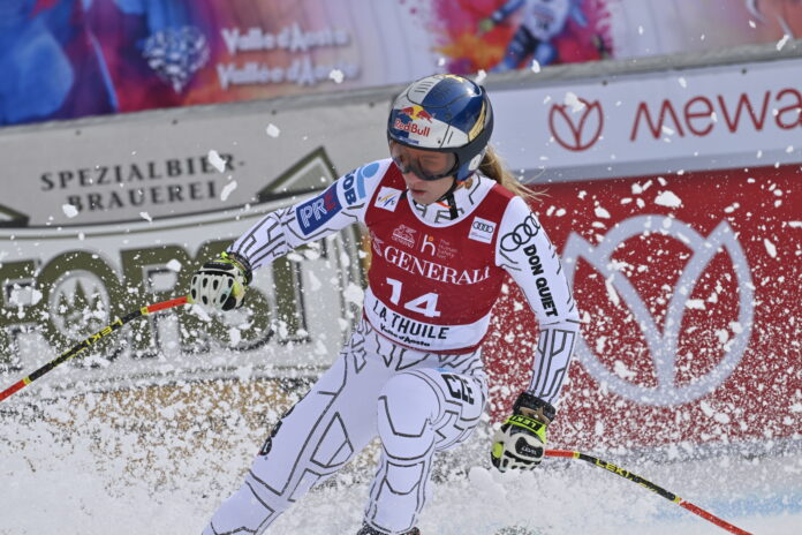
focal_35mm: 450
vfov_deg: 3.1
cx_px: 401
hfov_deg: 4.6
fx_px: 10024
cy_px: 268
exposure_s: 1/2500
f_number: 11
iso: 800
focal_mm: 450
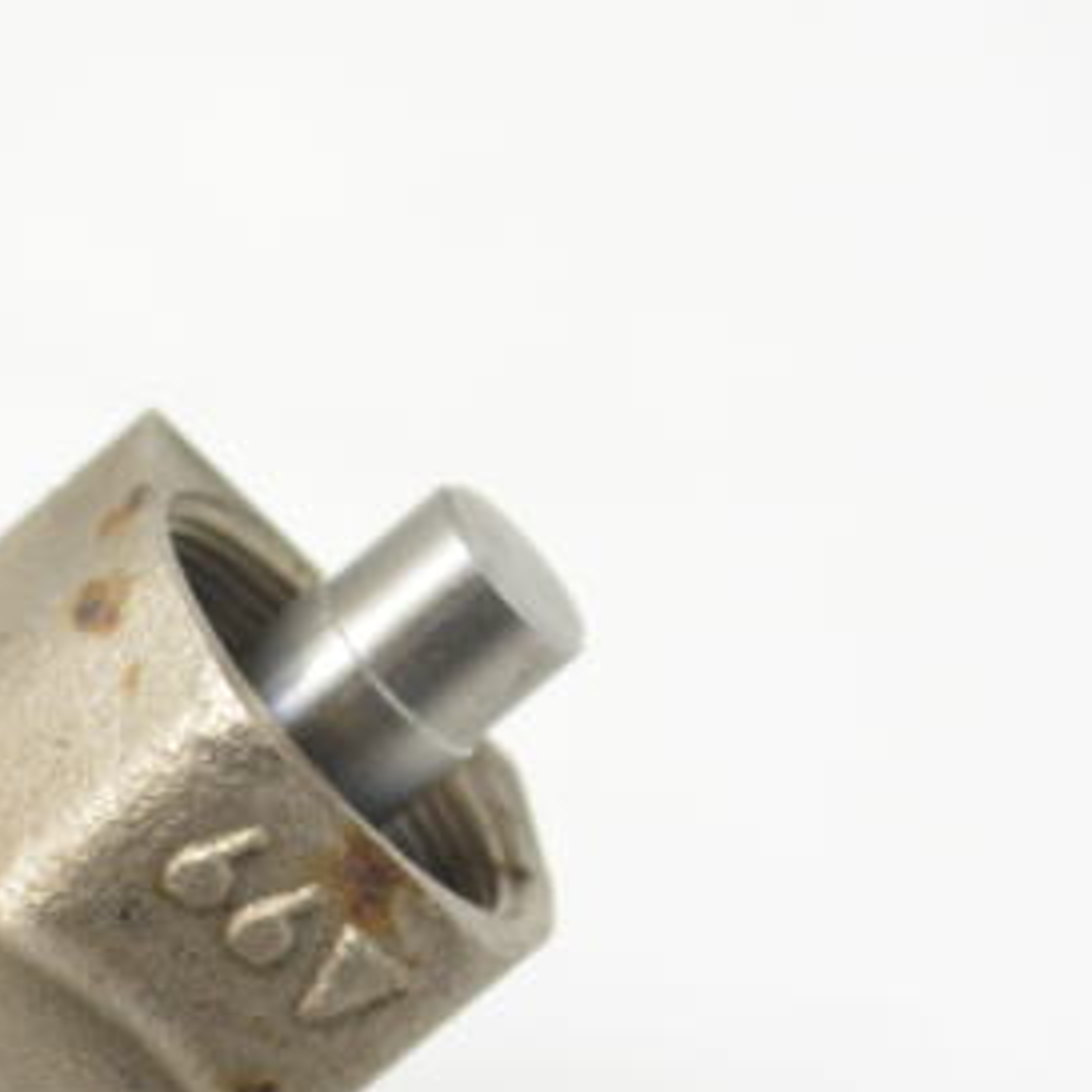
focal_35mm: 263
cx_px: -296
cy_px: 1132
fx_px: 9372
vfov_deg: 6.6
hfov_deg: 6.6
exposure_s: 1/200
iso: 2000
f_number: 7.1
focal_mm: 55
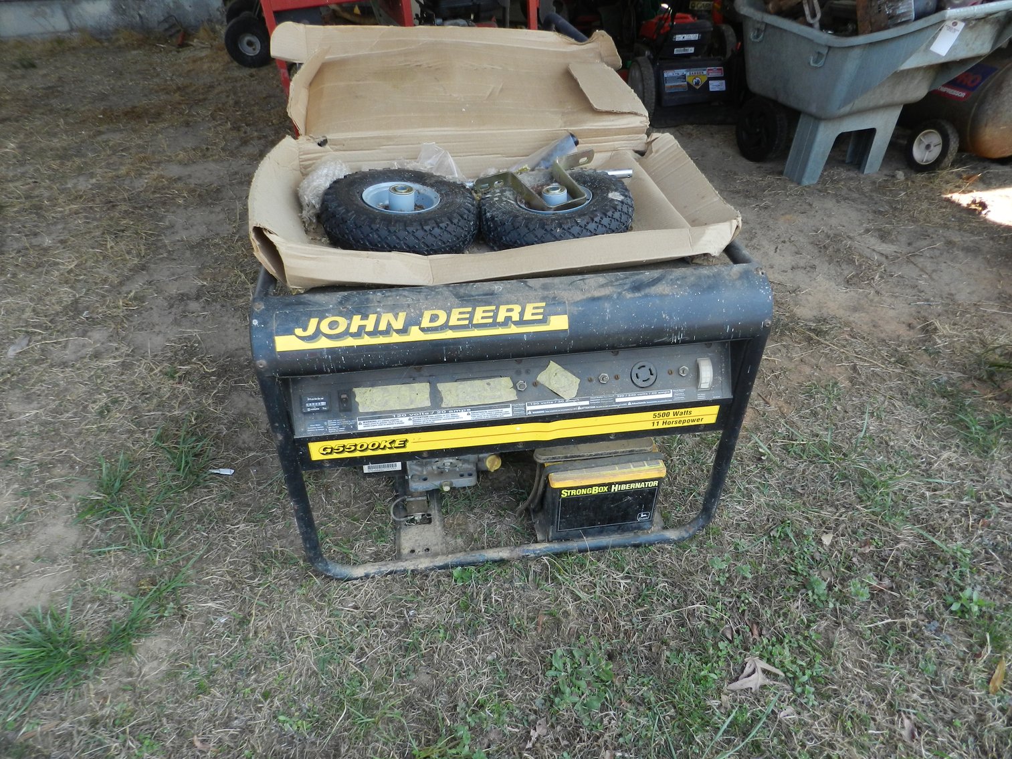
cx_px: 506
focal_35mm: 23
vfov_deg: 58.9
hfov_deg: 73.9
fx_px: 672
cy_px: 380
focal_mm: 4
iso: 160
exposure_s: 1/200
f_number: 3.4
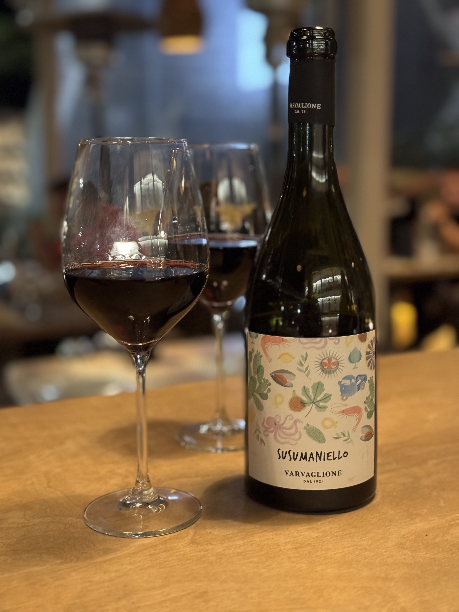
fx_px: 849
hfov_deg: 30.3
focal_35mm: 48
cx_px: 230
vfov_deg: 39.7
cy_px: 306
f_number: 1.78
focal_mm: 6.76
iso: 640
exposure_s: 1/25
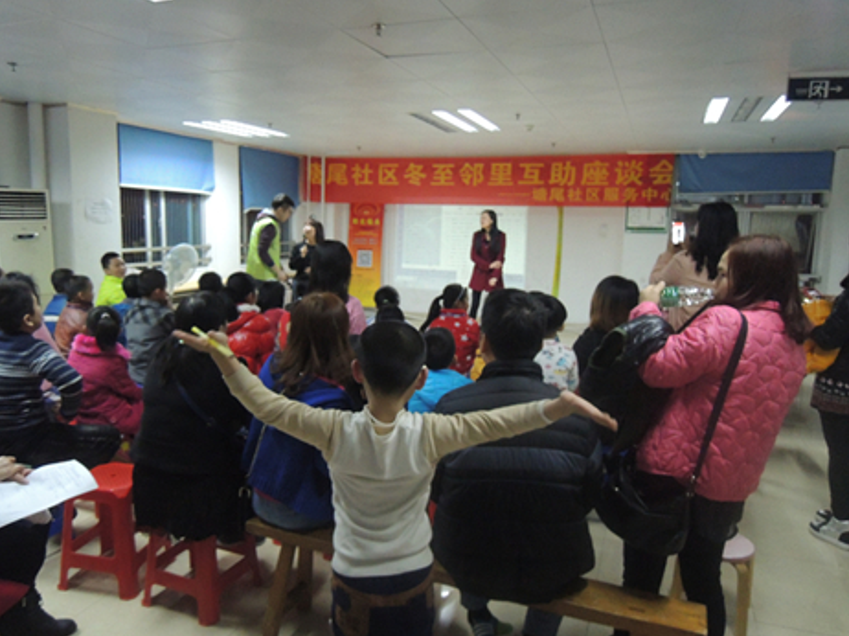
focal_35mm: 26
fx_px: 637
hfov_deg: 67.3
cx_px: 399
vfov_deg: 53.0
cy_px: 323
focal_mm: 4.3
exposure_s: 1/50
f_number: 1.8
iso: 1000
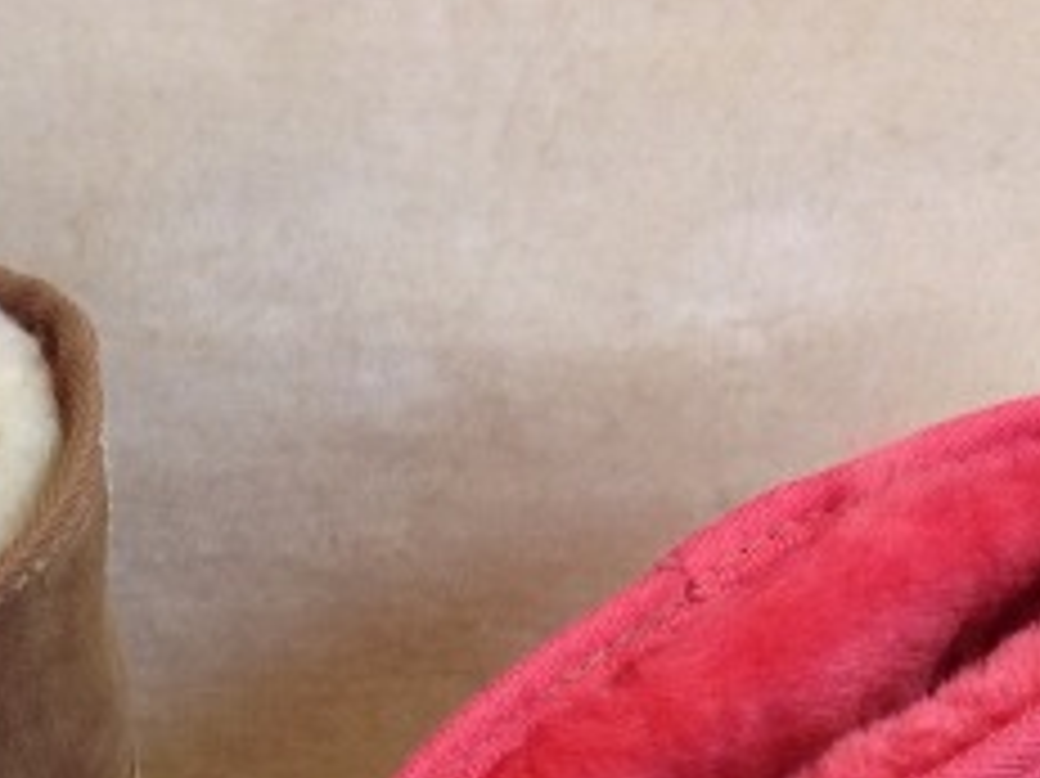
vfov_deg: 14.5
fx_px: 2913
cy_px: 1070
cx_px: 77
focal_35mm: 97
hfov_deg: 19.8
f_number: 2.4
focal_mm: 4.28
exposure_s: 1/20
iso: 100
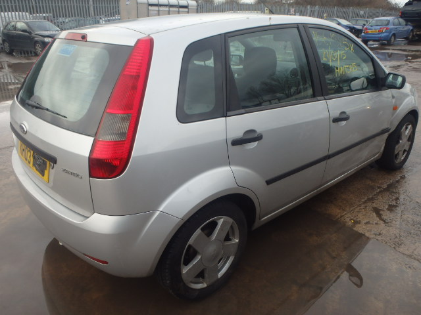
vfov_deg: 49.7
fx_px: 341
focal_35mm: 28
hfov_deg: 63.4
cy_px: 158
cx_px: 210
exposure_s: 1/160
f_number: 3.9
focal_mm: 5
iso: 125
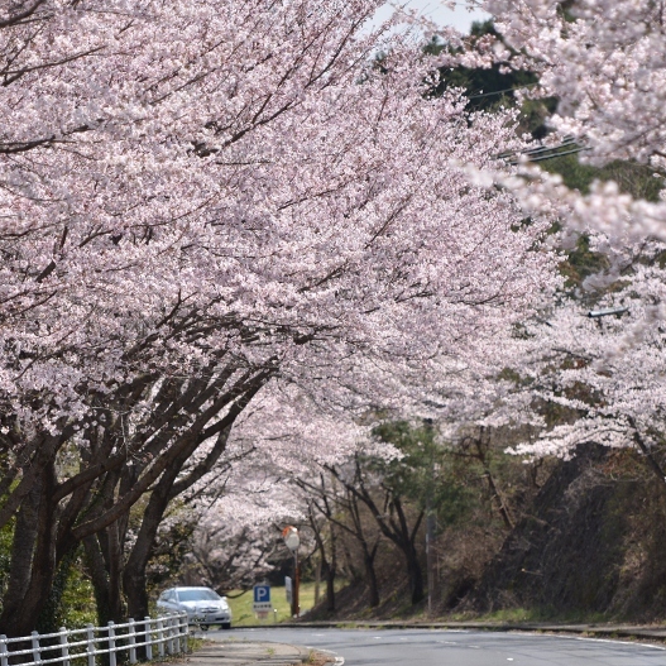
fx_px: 5260
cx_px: 298
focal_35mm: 242
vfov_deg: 7.2
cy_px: 332
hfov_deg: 7.2
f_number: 2.8
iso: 125
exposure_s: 1/2500
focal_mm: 125
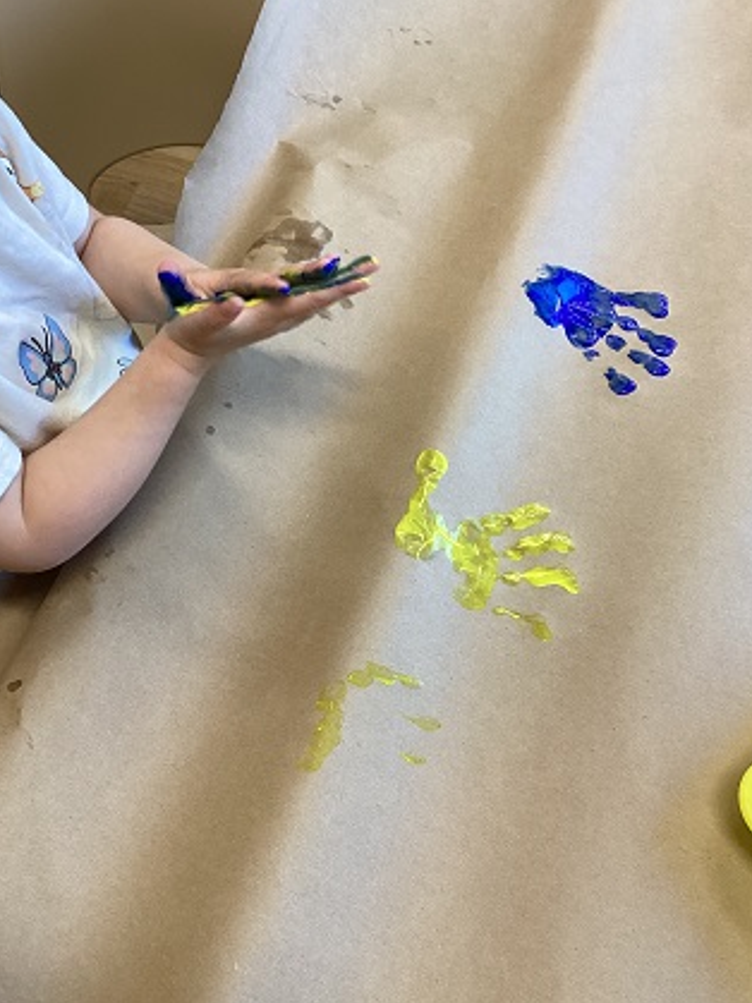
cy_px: 455
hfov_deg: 38.6
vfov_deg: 50.1
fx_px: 1072
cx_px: 370
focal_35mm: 37
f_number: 2.4
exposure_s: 1/60
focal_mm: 3.3
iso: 100
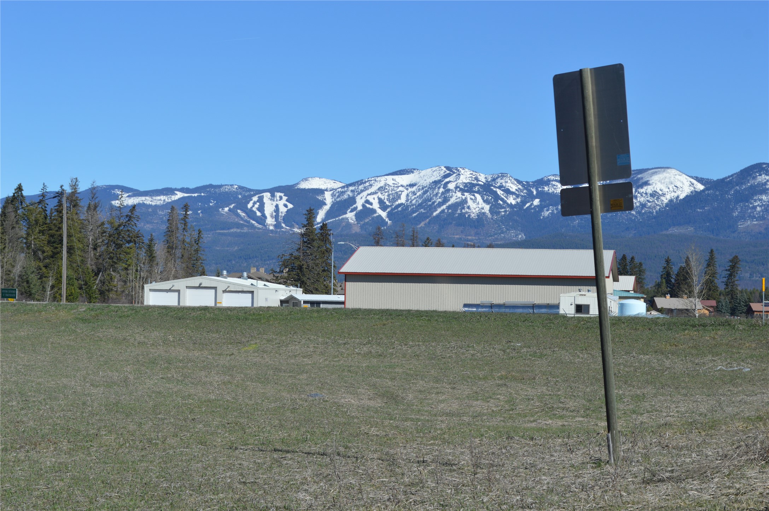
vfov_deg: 16.5
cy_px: 256
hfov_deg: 24.6
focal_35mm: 82
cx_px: 384
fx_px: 1761
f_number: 8
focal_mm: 55
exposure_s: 1/250
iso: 100
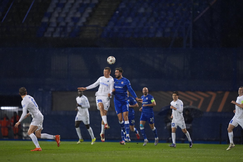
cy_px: 81
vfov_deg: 3.4
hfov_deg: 5.2
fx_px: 2699
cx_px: 122
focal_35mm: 400
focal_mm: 400
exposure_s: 1/1600
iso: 3200
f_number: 2.8
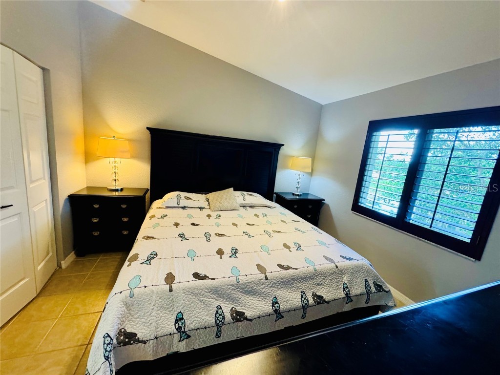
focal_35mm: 14
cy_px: 188
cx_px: 250
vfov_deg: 85.7
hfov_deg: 102.1
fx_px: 202
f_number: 2.2
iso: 320
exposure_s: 1/60
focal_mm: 2.22
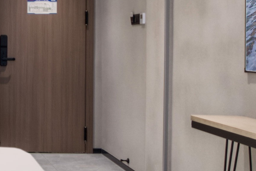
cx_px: -62
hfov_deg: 22.1
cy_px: 45
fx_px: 598
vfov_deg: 16.2
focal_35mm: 84
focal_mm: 12
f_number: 9
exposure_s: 1/250
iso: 400
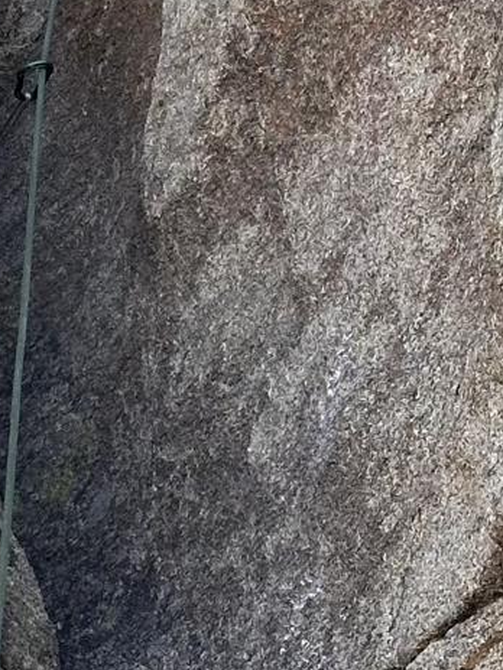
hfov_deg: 7.1
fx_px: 4011
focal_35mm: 207
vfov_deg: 9.5
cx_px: -72
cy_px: -6
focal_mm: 6.86
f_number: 1.78
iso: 64
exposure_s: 1/756
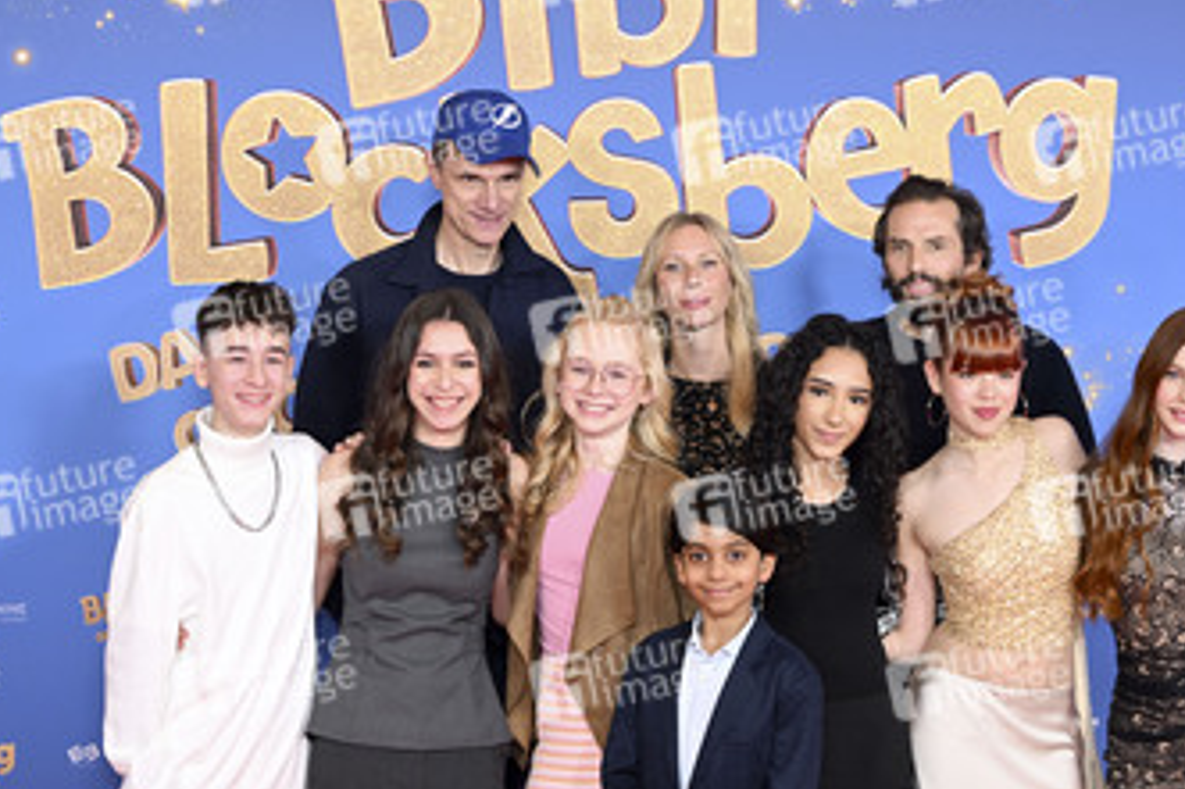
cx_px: 669
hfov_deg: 28.1
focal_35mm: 72
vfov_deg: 18.9
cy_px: 411
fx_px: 2369
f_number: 5
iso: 800
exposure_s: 1/200
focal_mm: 53
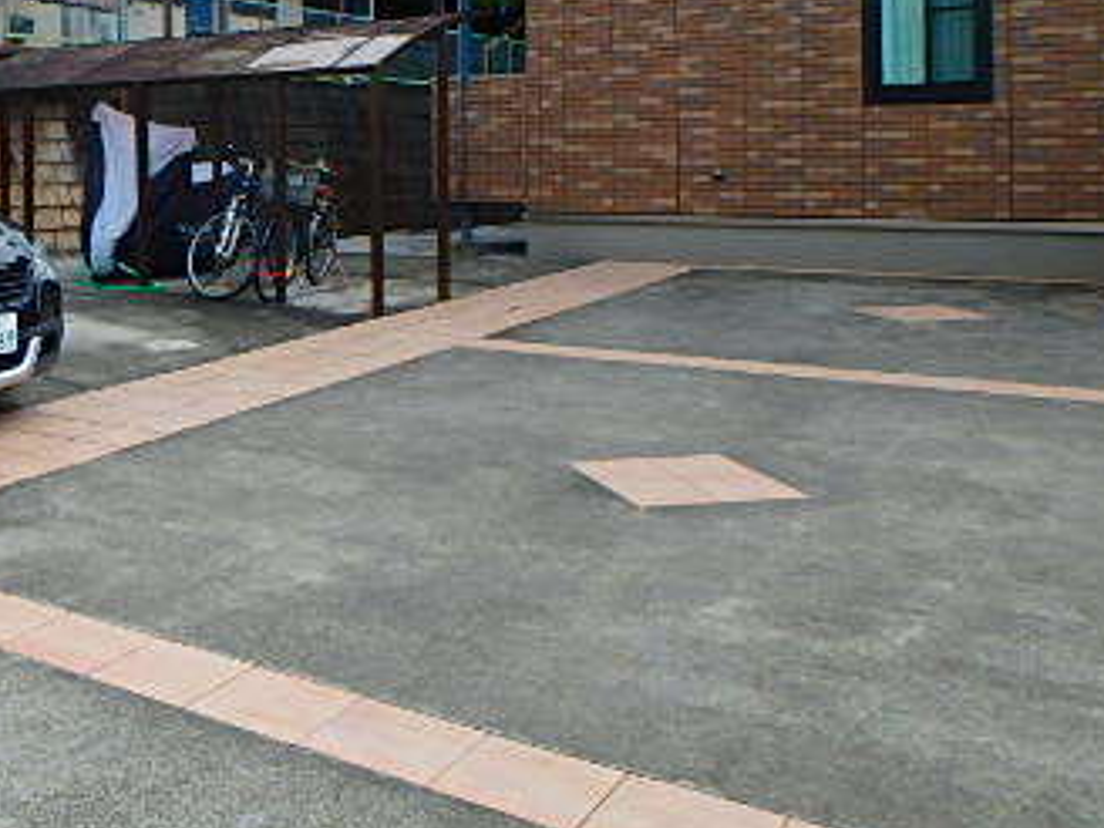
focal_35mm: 41
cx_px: 128
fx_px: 1308
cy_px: 195
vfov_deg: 34.3
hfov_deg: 42.3
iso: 125
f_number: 3.5
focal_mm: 3.7
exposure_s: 1/400
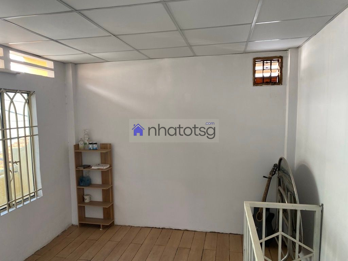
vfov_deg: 53.1
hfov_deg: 67.3
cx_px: 174
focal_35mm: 26
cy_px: 130
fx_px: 261
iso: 125
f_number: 1.8
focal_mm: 4.25
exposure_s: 1/113
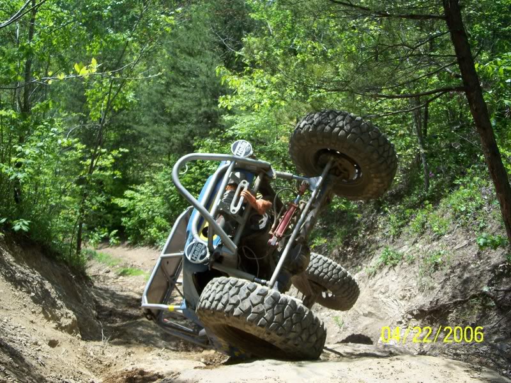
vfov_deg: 38.7
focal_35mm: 37
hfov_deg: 50.1
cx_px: 256
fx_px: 546
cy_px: 192
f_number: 2.8
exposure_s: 1/500
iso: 64
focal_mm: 7.8
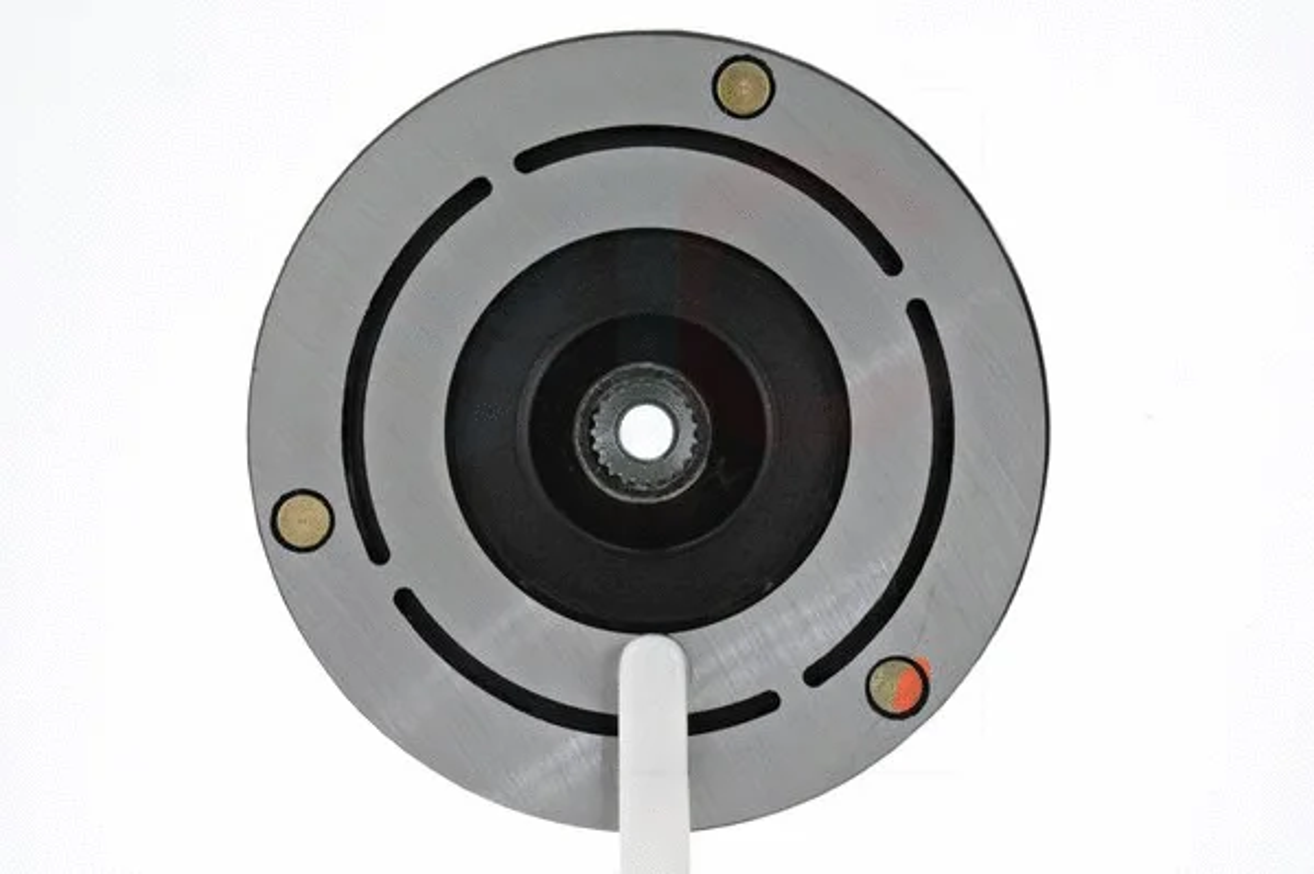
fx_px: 4650
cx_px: 657
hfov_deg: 16.1
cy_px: 437
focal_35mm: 128
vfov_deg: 10.7
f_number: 25
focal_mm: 85
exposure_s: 1/15
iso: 1600
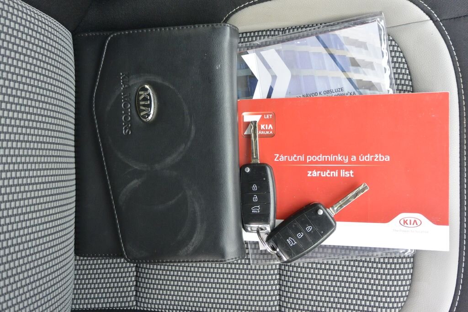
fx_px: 377
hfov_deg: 63.7
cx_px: 234
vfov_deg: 45.0
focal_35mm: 29
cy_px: 156
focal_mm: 11
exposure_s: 1/125
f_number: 3.5
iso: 400
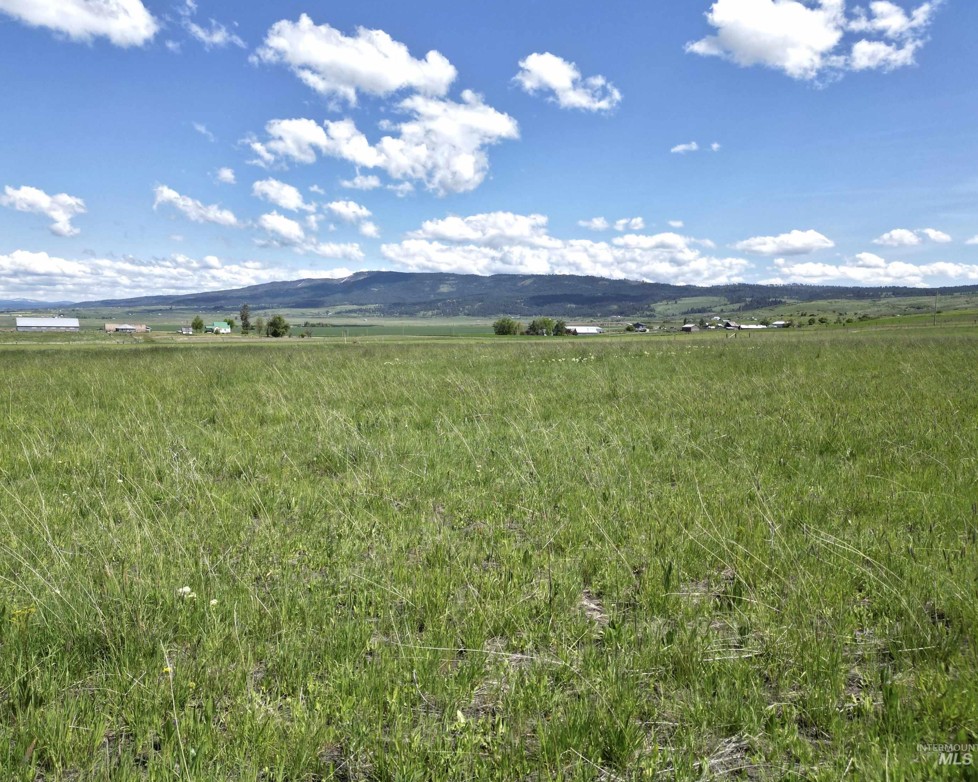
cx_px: 456
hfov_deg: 66.0
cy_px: 378
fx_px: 753
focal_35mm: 26
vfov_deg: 54.9
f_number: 1.7
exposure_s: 1/3000
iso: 100
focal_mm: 6.72
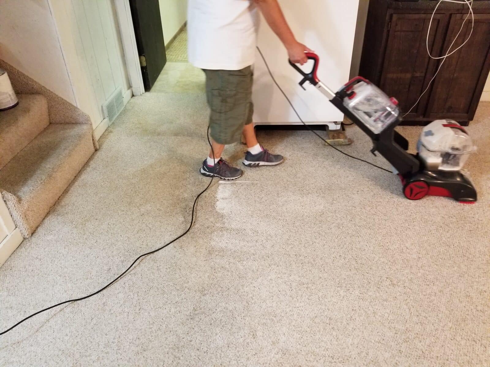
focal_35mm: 26
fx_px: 368
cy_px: 184
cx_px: 245
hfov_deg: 67.3
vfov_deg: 53.1
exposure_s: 1/40
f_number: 1.7
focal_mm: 4.3
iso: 800
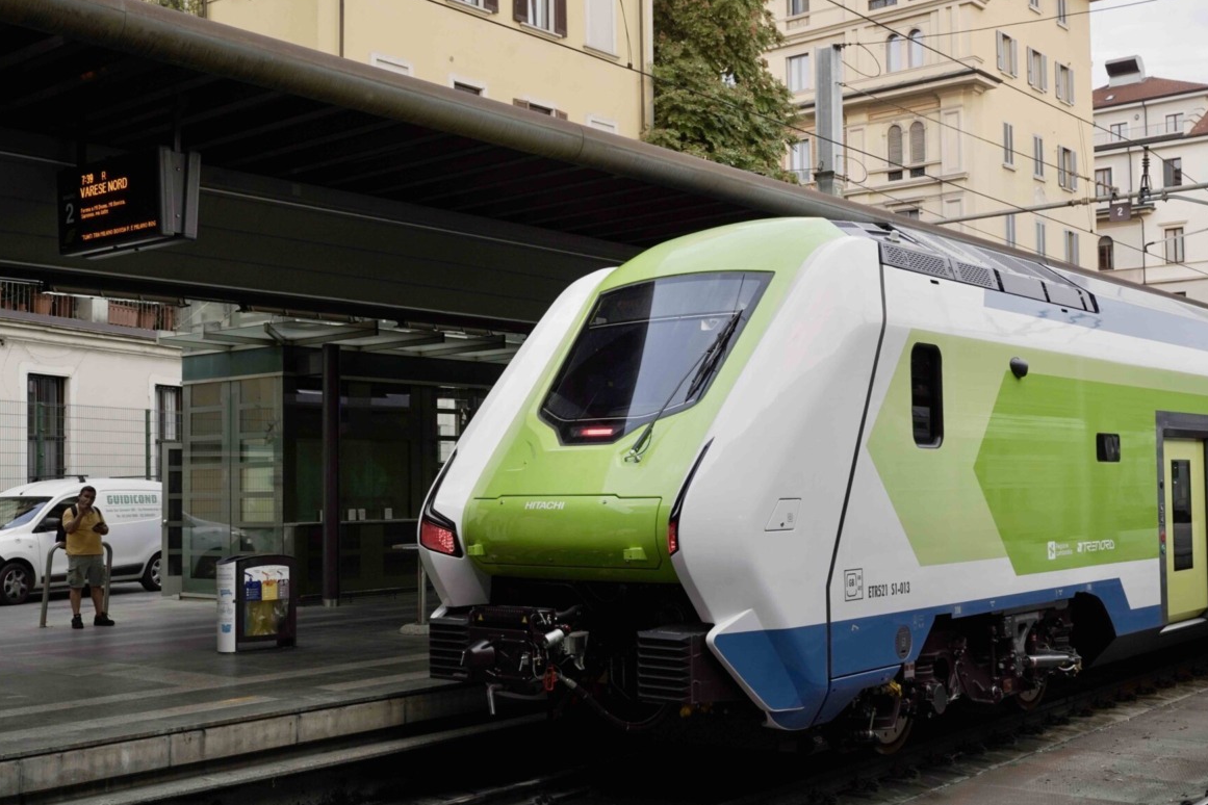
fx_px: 1443
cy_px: 416
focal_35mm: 43
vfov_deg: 31.2
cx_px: 613
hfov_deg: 45.4
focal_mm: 39
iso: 800
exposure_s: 1/60
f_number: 10
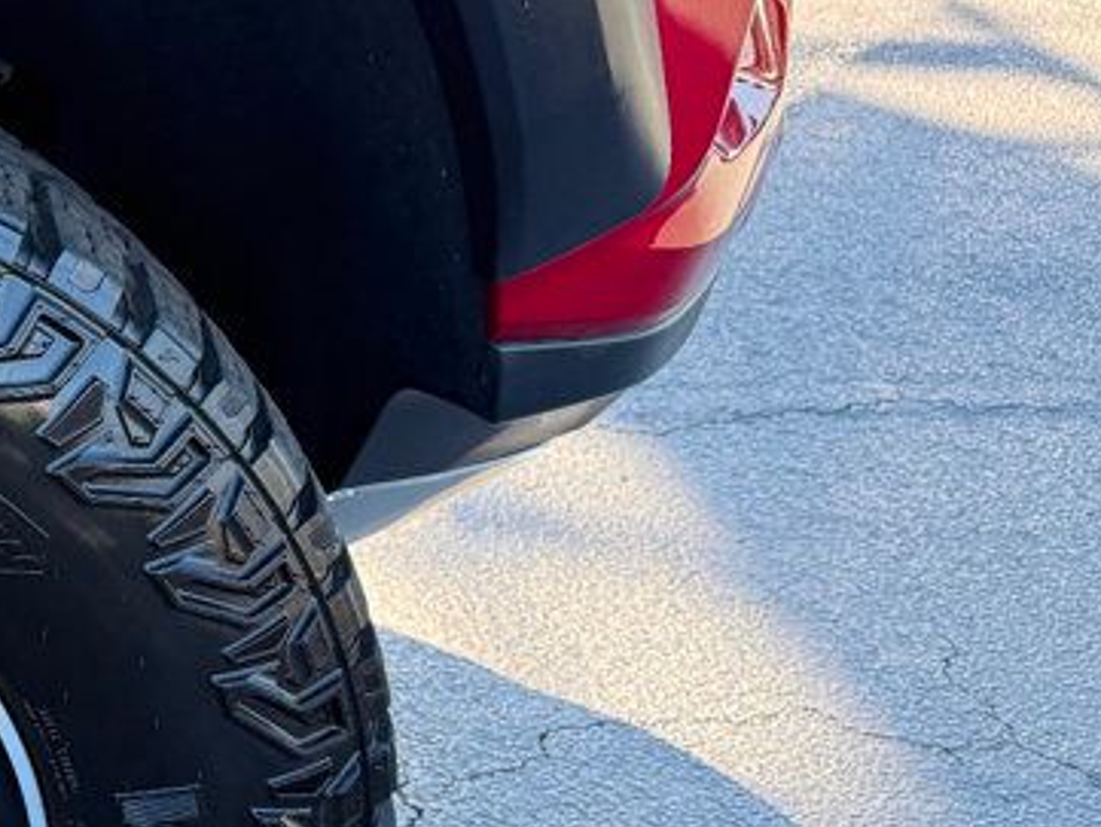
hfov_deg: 24.4
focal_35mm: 68
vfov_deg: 21.6
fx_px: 2164
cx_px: -390
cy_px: 436
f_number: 1.78
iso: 160
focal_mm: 6.76
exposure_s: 1/237
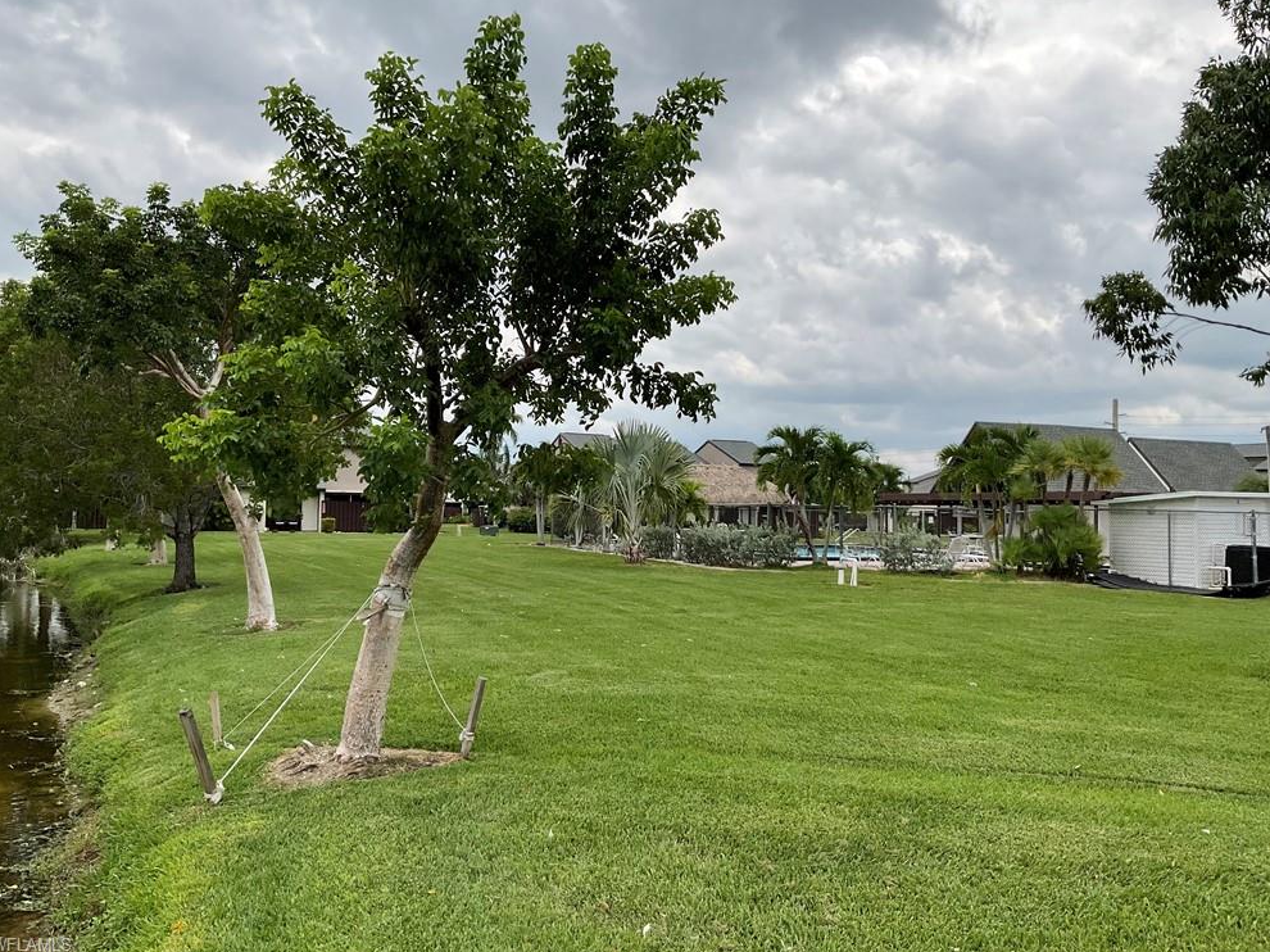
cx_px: 634
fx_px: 1100
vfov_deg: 46.8
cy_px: 464
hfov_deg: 60.0
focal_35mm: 30
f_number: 1.8
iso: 16
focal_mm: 3
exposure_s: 1/1912
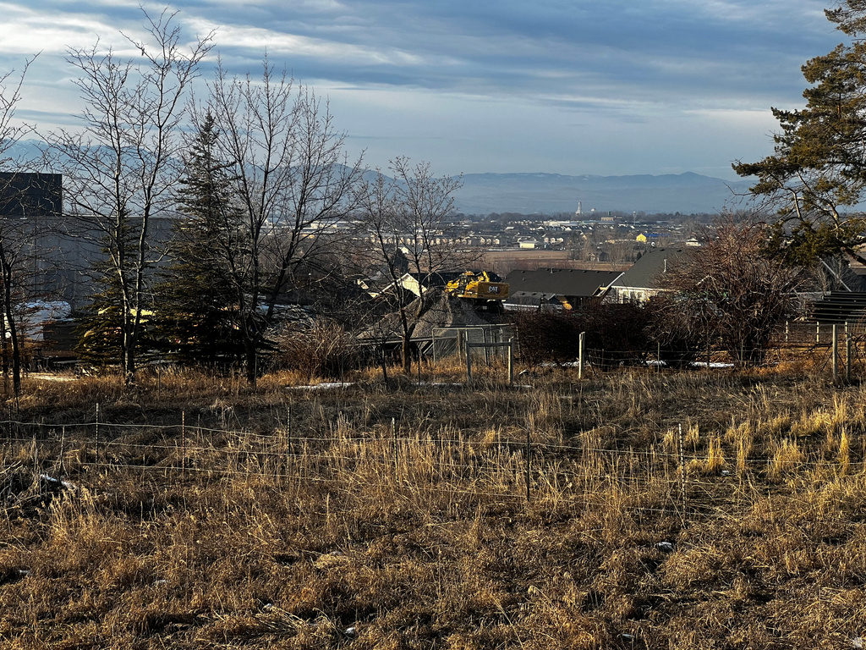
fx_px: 1926
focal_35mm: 77
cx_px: 433
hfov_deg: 25.3
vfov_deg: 19.1
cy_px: 325
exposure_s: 1/223
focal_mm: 9
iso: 32
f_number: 2.8
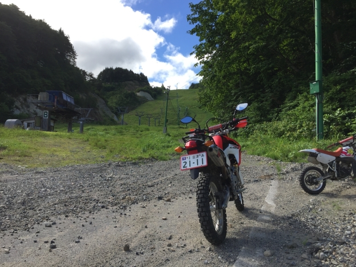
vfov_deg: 48.2
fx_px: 298
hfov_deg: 61.7
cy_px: 134
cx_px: 178
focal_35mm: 29
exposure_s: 1/1582
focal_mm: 4.15
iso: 32
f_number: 2.2
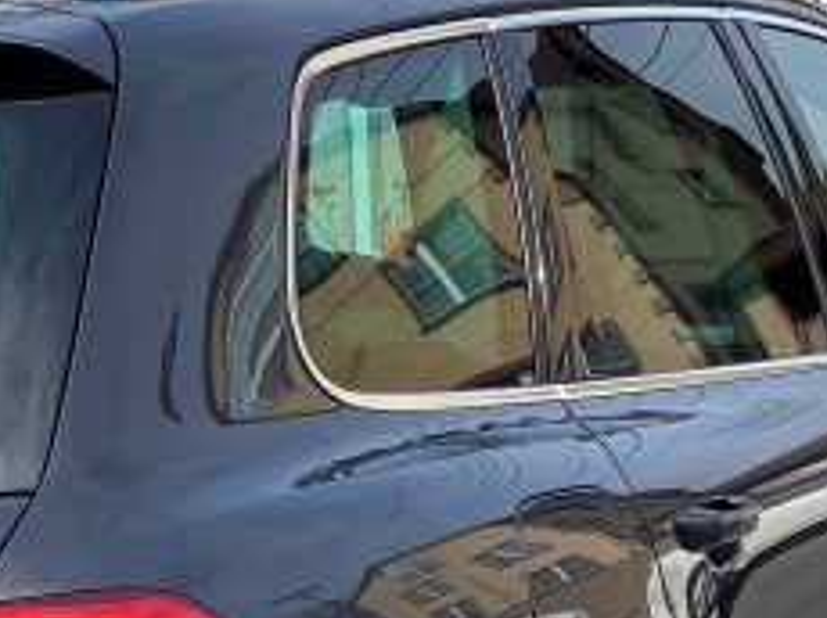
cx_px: 101
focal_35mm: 116
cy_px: 715
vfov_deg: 12.5
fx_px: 2768
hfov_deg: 16.8
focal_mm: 4.25
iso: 32
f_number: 1.8
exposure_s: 1/1466
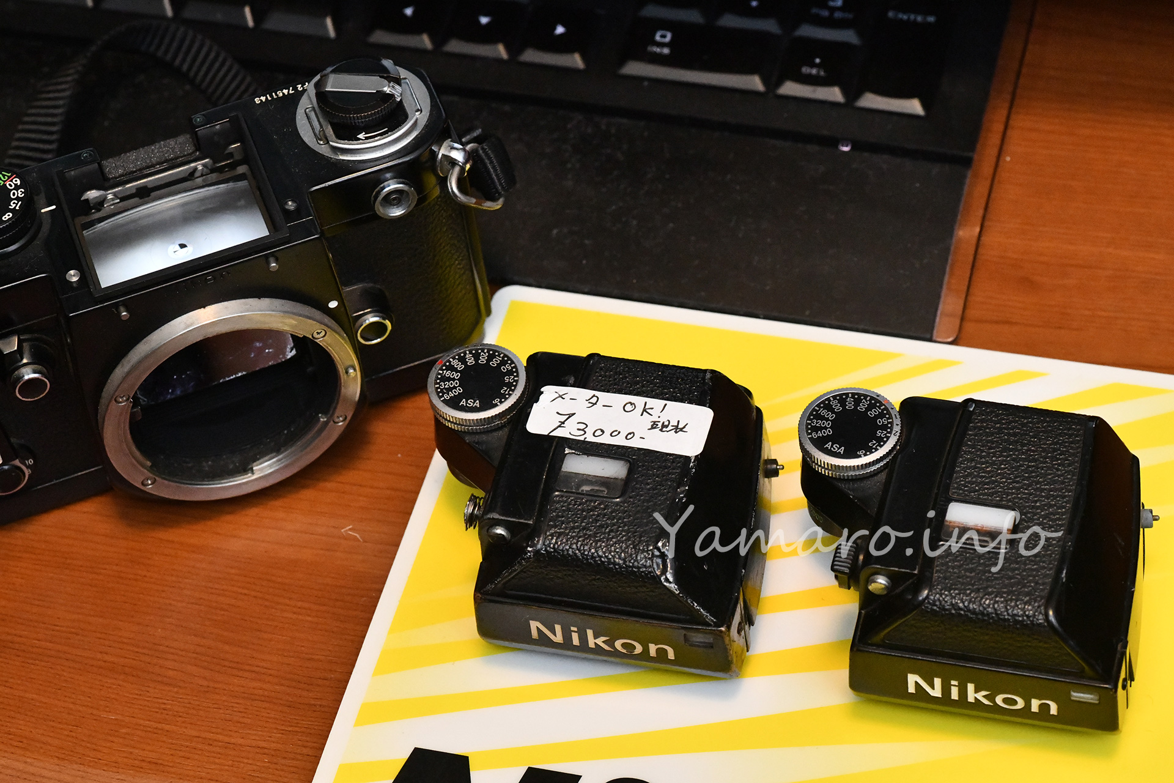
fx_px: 2935
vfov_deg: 15.2
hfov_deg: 22.6
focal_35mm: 90
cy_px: 392
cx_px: 587
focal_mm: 90
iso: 12800
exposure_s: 1/100
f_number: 13
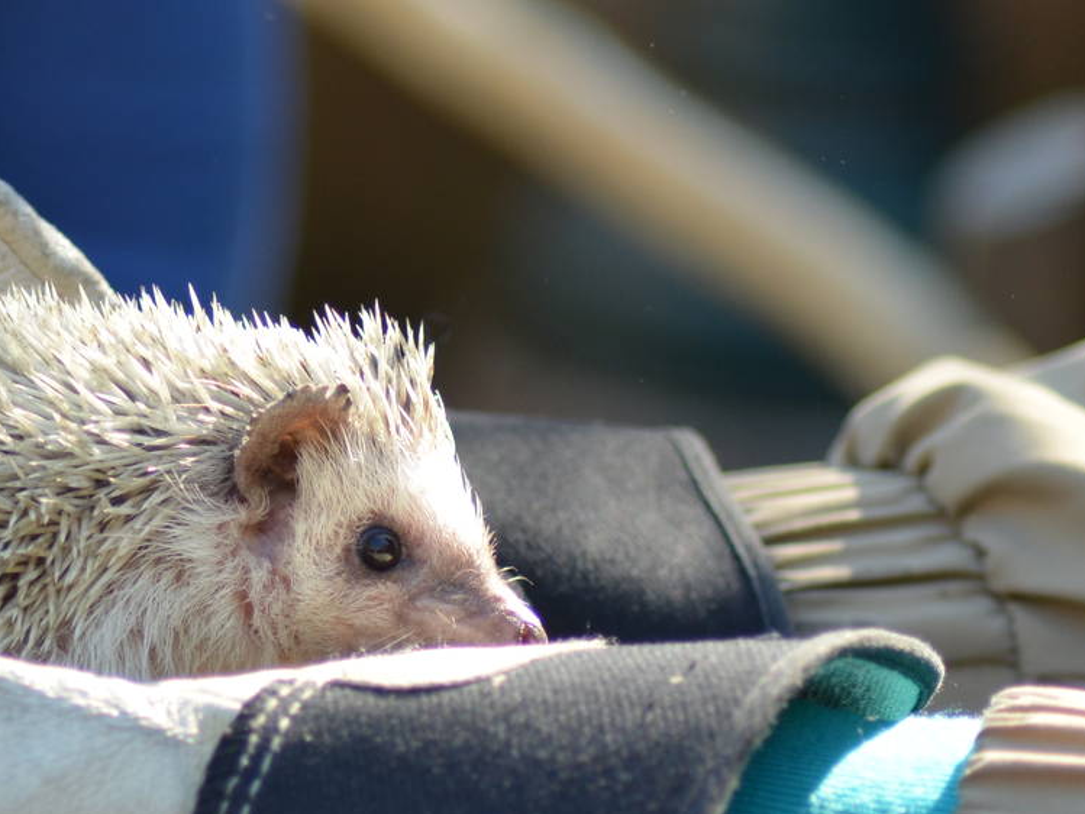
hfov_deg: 7.8
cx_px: 296
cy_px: 304
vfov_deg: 5.9
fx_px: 7900
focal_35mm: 252
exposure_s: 1/400
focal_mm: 82
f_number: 5
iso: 400
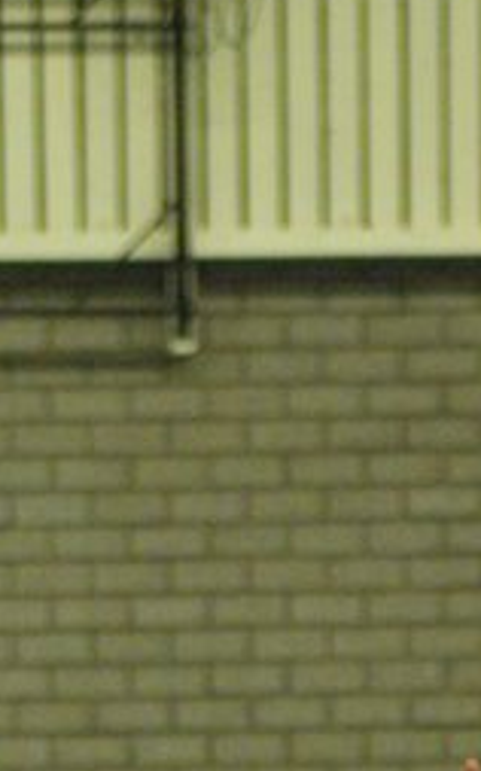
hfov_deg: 3.3
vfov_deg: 5.1
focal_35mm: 399
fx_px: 8382
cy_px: 1636
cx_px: -5
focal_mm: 55
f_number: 2.8
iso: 1600
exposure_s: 1/125
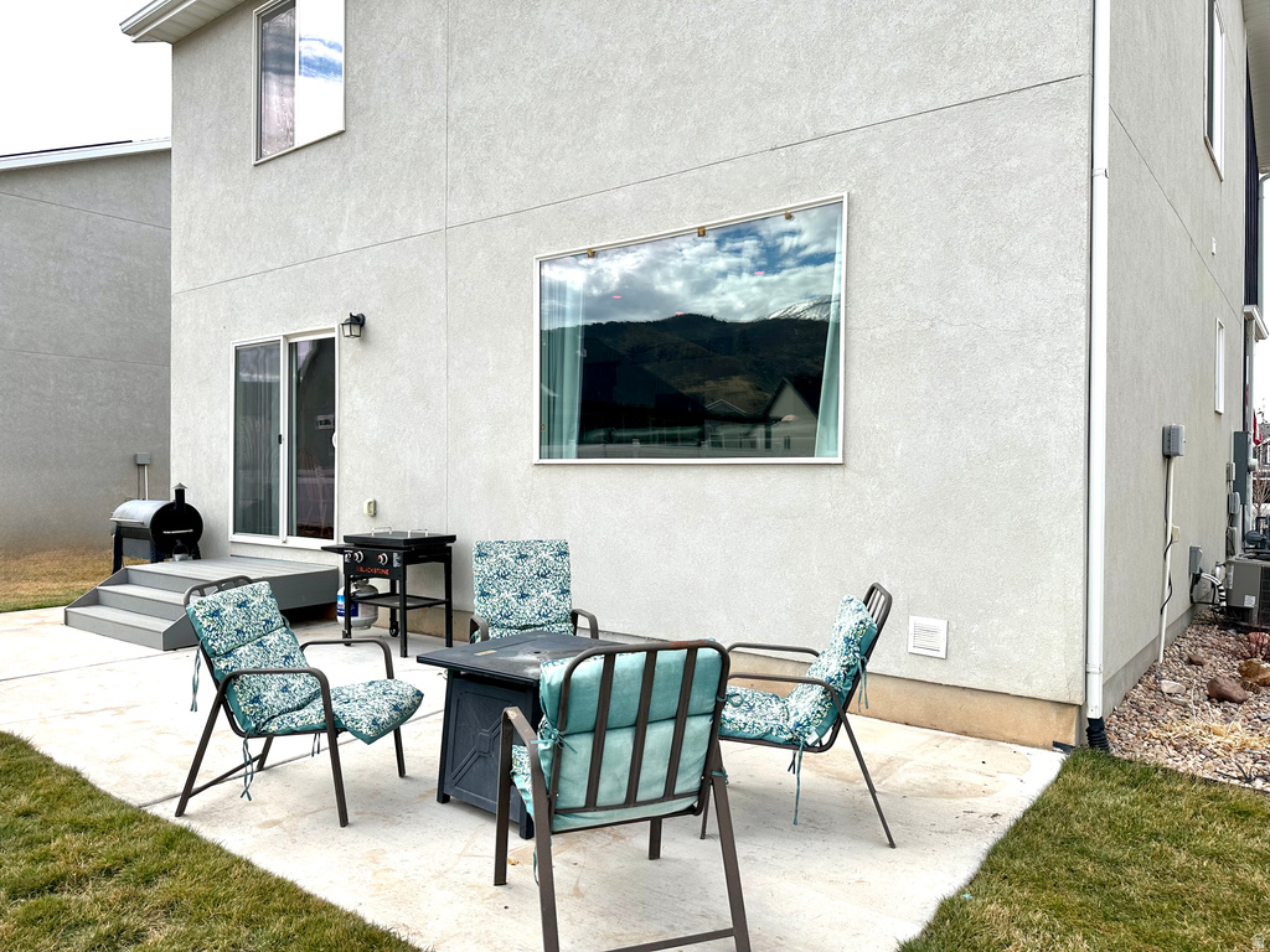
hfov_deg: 71.6
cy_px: 476
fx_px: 881
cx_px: 635
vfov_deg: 56.8
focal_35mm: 24
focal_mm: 6.86
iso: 80
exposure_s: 1/2299
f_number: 1.78
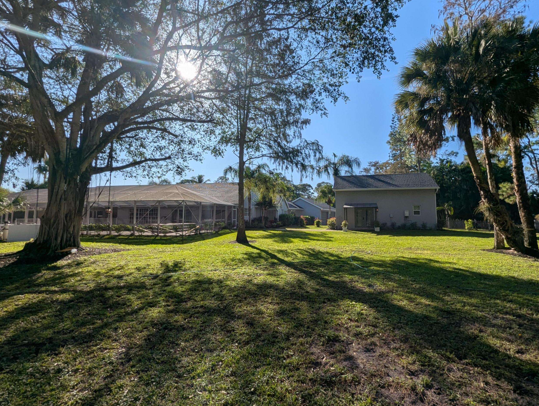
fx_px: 234
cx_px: 277
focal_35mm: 15
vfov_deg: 81.5
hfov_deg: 98.1
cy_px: 178
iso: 44
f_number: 2.2
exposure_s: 1/2179
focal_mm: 1.95
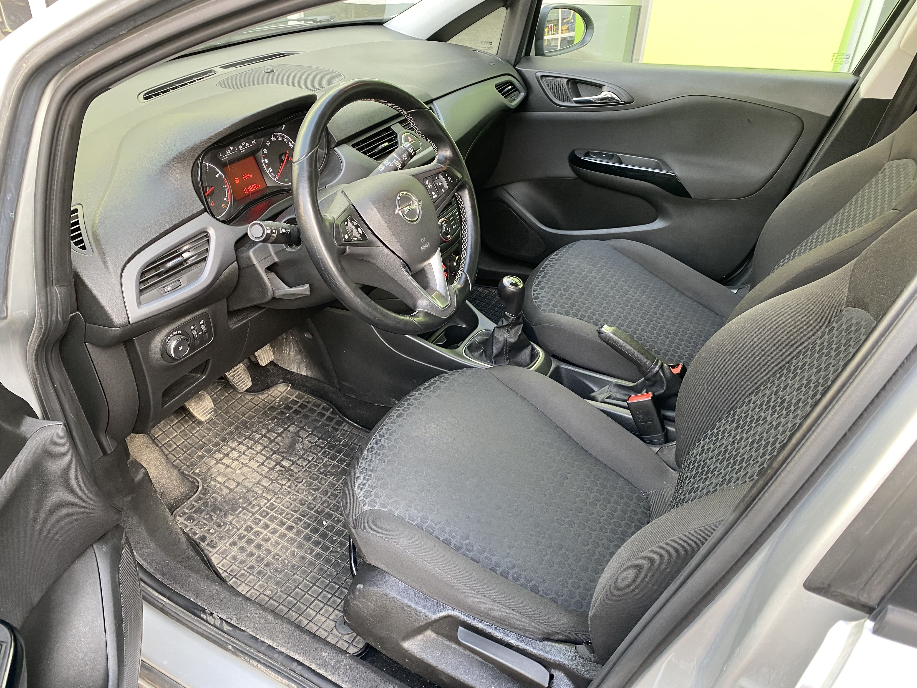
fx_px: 689
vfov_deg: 53.1
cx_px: 458
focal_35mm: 26
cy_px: 344
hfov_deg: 67.3
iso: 125
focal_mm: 4.25
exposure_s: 1/89
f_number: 1.8
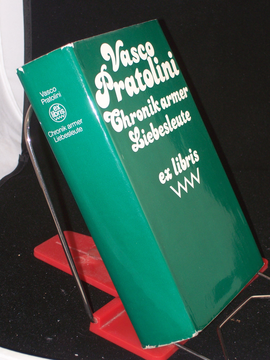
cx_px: 135
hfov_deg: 18.0
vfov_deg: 23.8
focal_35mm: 82
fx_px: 853
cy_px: 180
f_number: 4
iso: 80
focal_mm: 13.6
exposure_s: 1/80
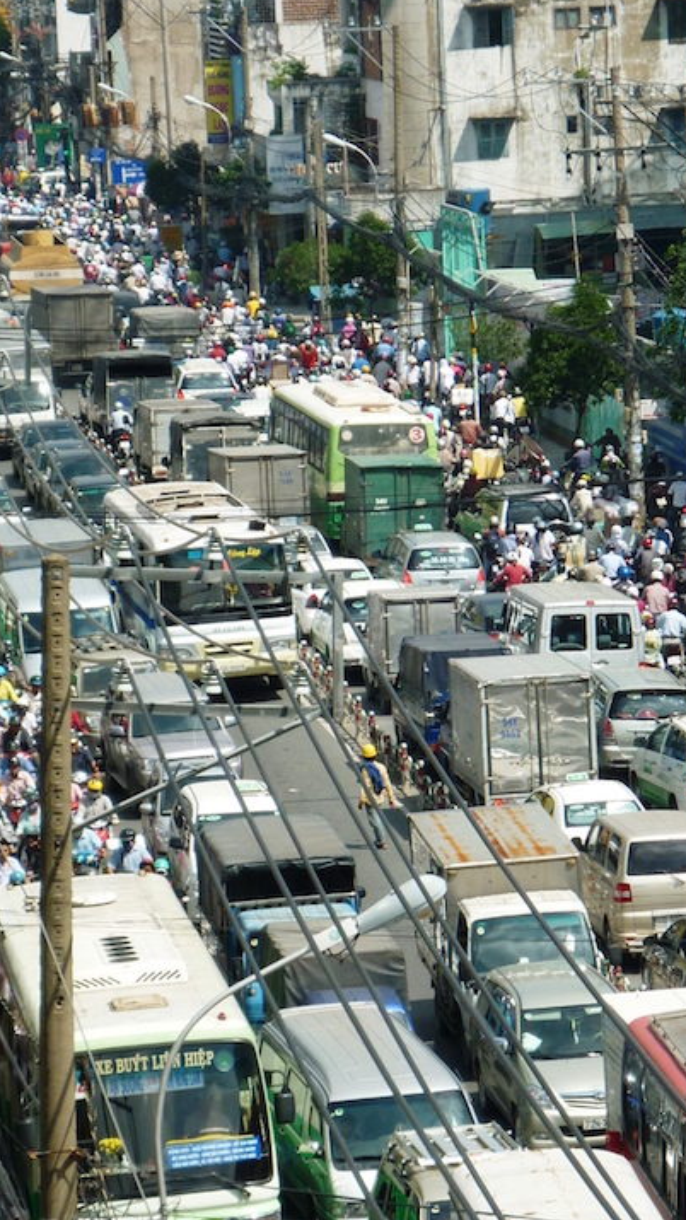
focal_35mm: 193
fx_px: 6243
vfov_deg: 11.2
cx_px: 461
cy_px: 607
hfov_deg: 6.3
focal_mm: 22
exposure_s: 1/400
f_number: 5.9
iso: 80
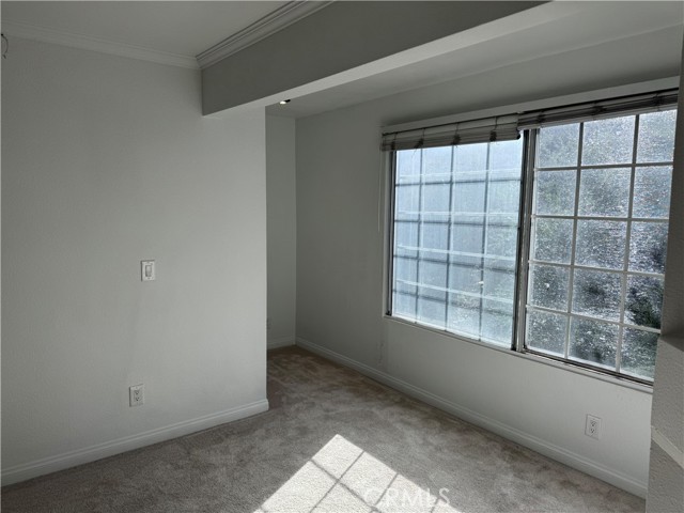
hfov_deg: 71.6
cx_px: 342
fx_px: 474
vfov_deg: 56.8
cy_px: 256
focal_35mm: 24
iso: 80
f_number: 1.78
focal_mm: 6.76
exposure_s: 1/1637
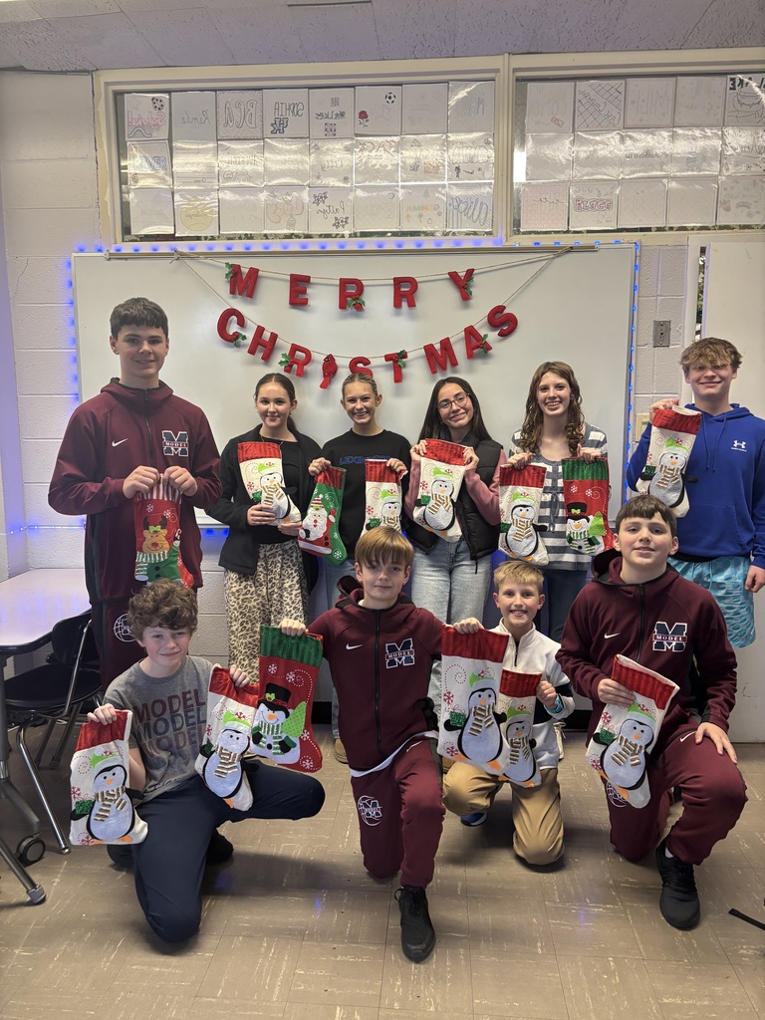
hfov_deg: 53.1
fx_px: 766
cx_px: 382
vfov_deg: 67.3
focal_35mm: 26
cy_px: 510
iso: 160
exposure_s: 1/60
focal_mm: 5.96
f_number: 1.6
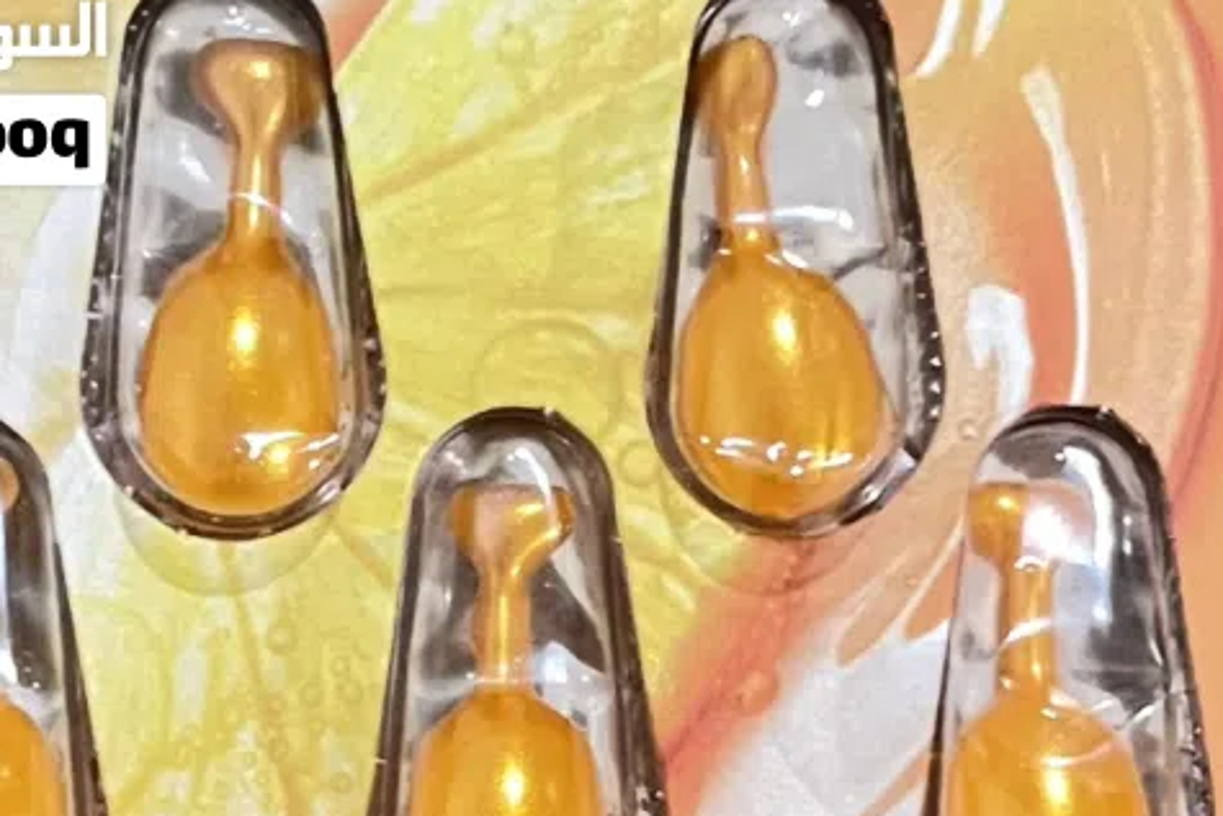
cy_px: 556
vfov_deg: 37.4
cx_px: 494
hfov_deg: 54.1
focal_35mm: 35
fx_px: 1189
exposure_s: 1/25
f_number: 1.6
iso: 1000
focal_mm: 5.1
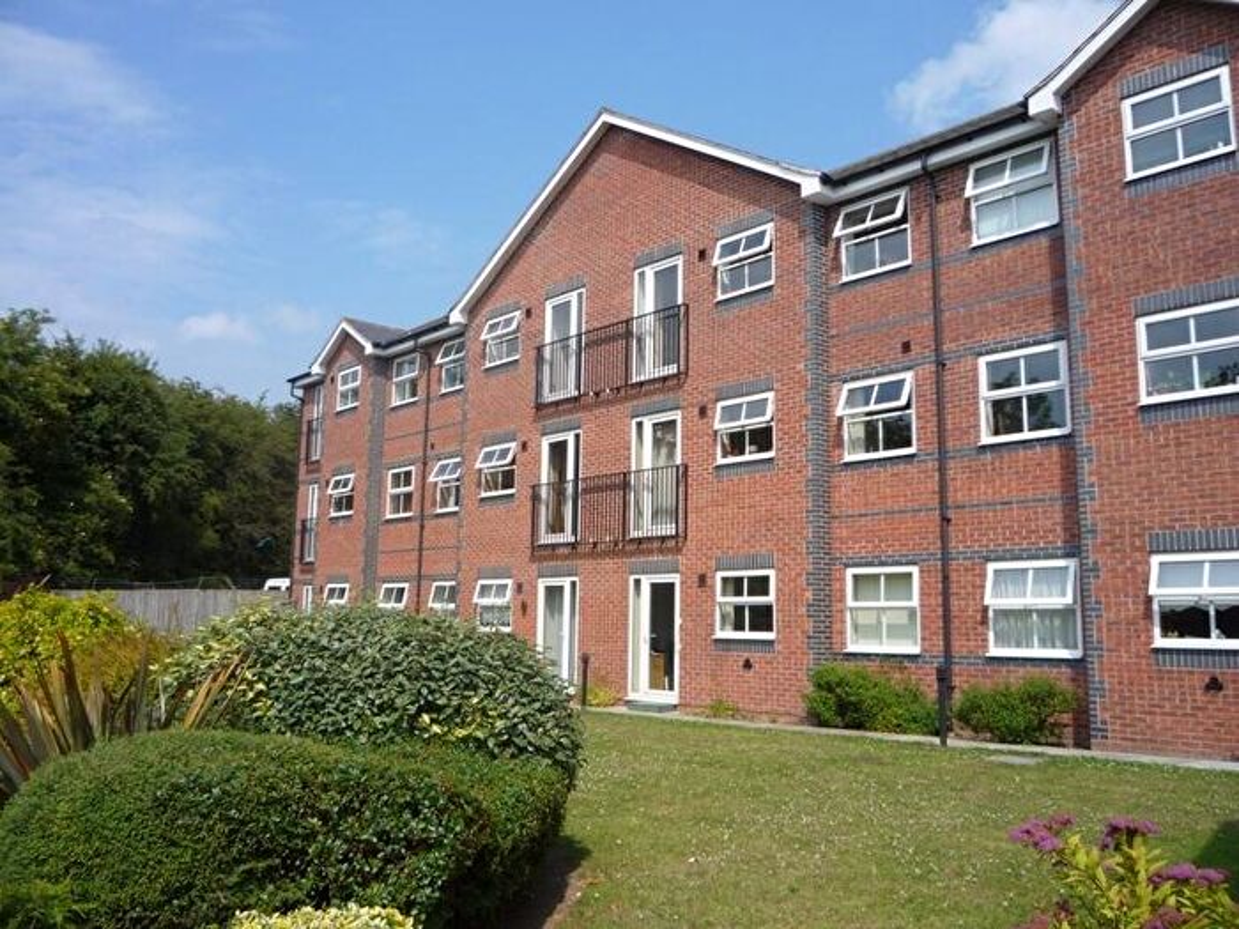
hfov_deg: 60.0
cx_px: 620
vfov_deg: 46.8
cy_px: 464
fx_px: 1074
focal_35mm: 30
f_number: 5.6
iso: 100
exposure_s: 1/500
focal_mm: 5.2
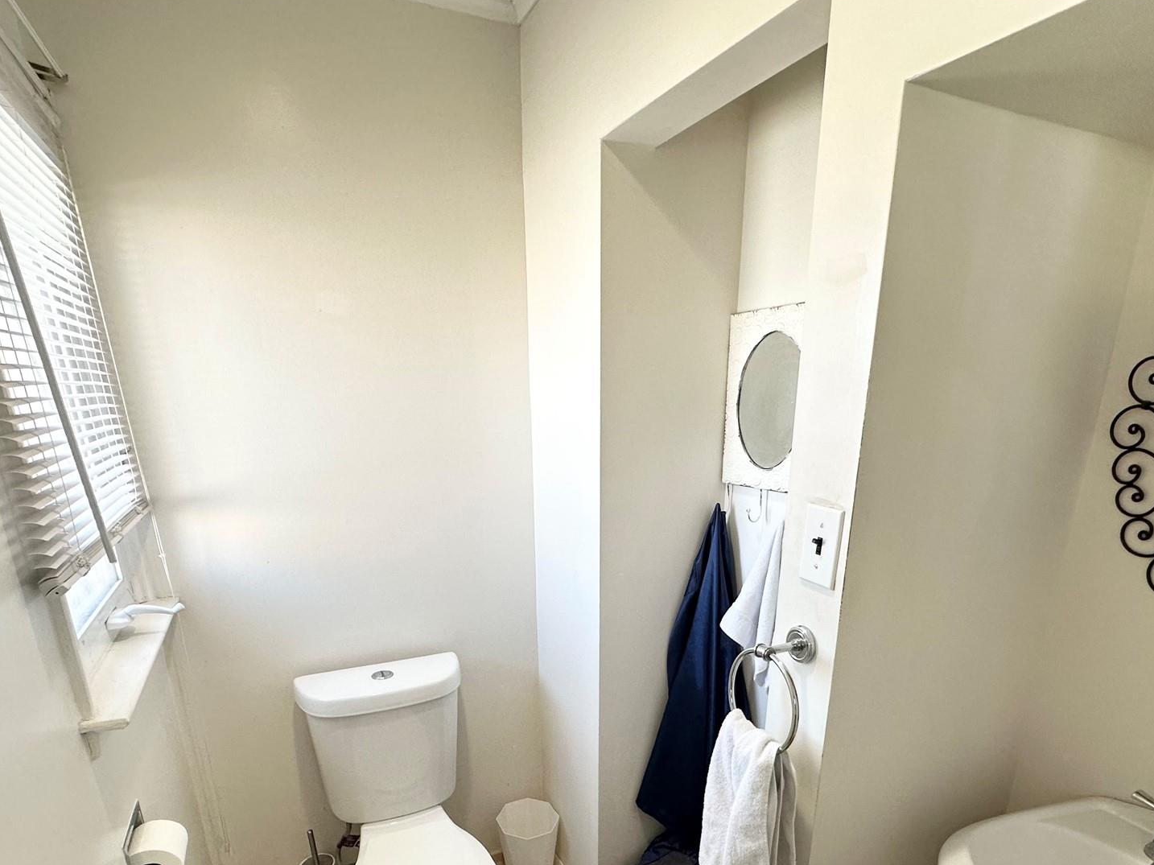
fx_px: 667
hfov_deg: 81.7
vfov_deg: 63.4
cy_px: 609
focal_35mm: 20
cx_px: 591
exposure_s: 1/120
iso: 160
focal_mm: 2.22
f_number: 2.2
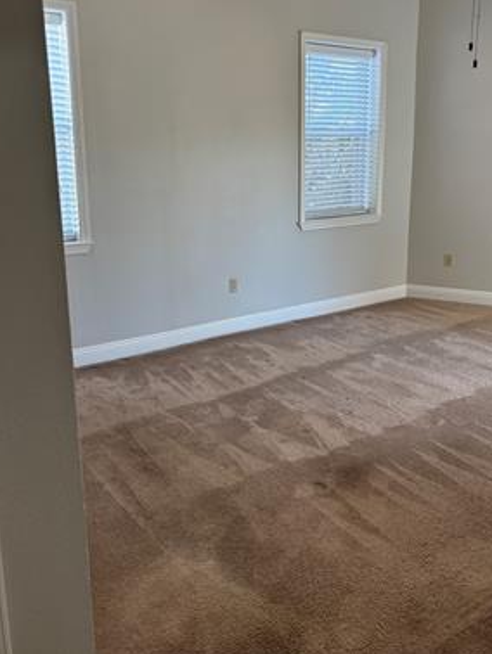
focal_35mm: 33
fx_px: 625
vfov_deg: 55.2
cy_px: 289
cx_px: 284
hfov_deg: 42.9
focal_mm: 5.96
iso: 100
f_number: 1.6
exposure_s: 1/120
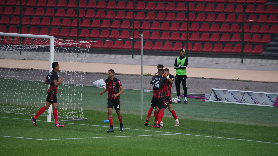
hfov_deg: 5.1
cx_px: 139
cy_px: 92
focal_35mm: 420
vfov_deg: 2.9
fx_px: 3096
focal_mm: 400
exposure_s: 1/1600
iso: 6400
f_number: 6.3
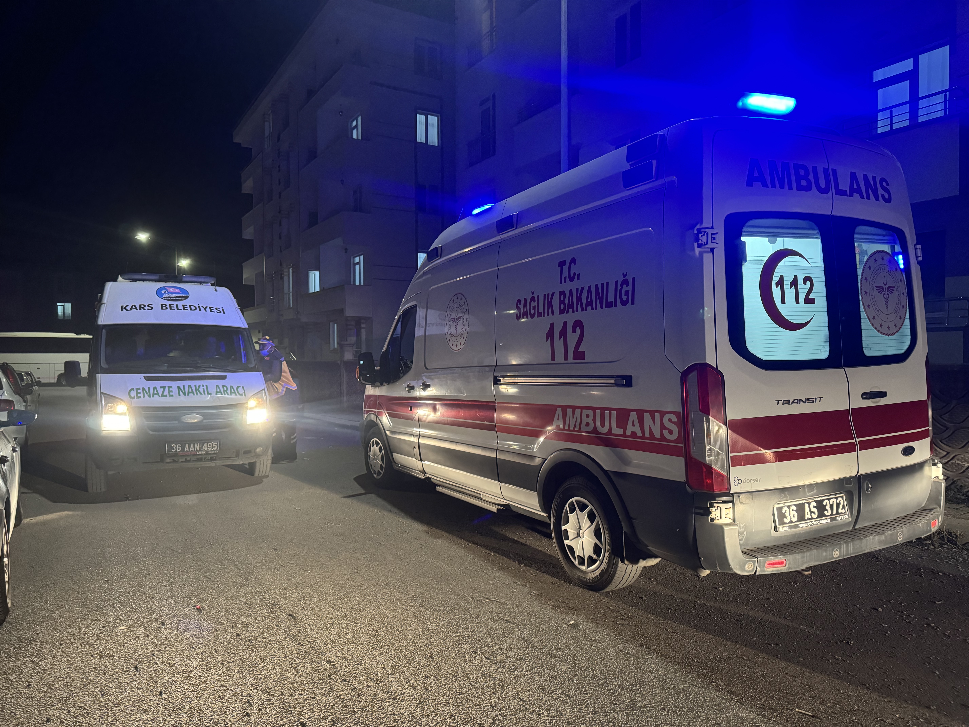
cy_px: 364
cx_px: 484
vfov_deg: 56.8
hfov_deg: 71.6
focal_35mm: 24
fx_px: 672
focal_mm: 6.76
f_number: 1.78
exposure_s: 1/47
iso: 800
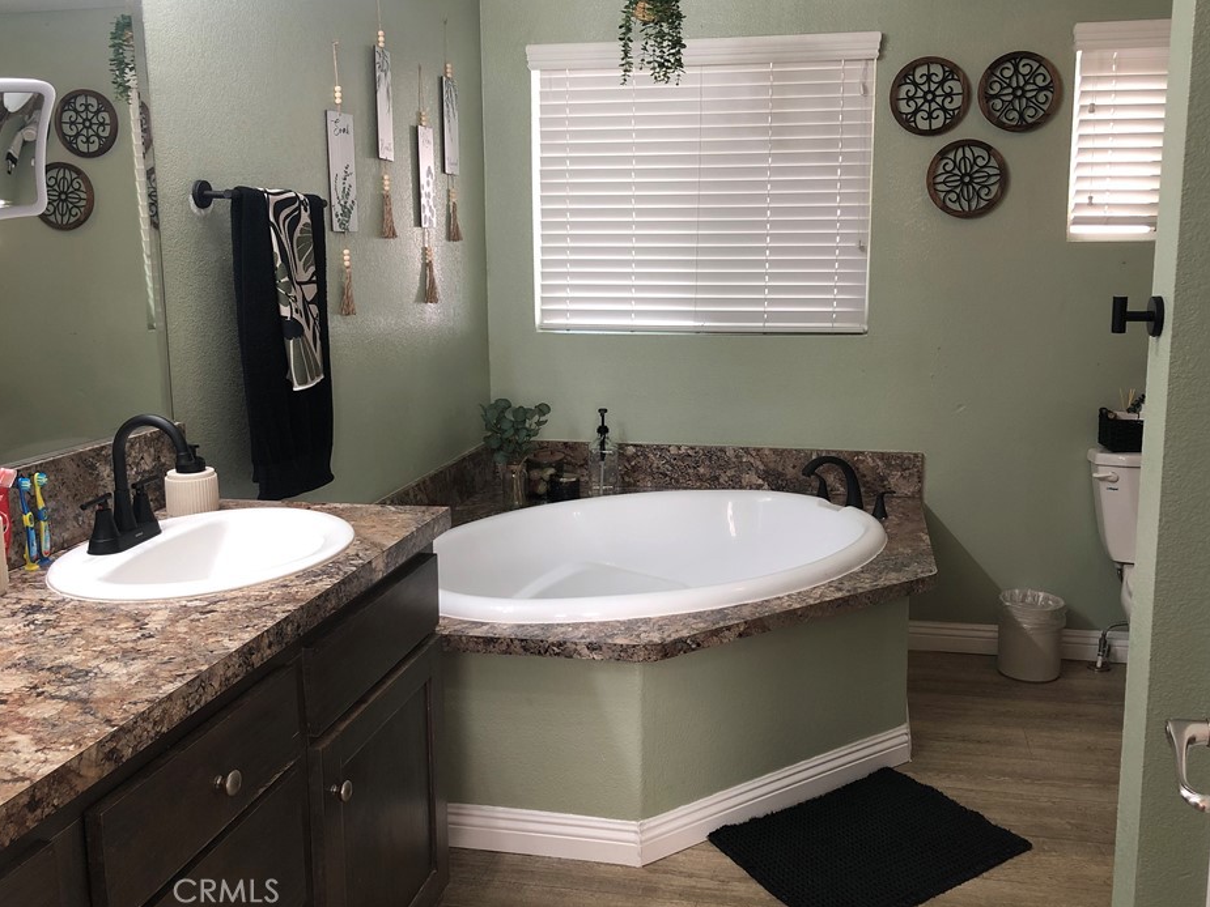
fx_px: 1084
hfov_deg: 58.3
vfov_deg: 45.4
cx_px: 648
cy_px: 408
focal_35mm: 31
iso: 32
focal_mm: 3.99
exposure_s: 1/24
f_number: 1.8
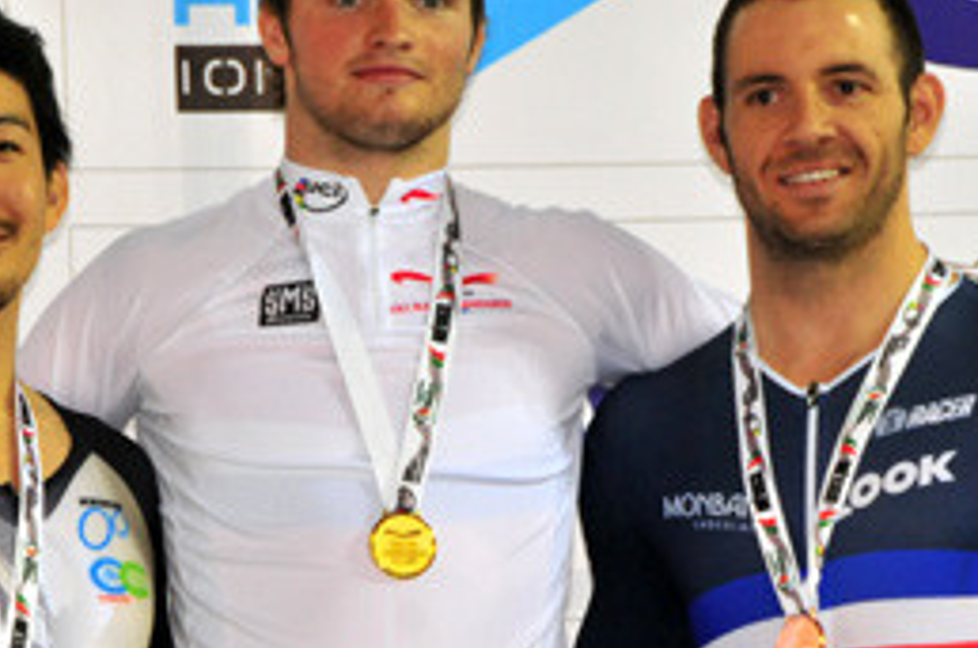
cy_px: 432
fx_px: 13395
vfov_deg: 2.8
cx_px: 398
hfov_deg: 4.2
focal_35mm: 494
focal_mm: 170
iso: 800
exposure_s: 1/250
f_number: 6.3
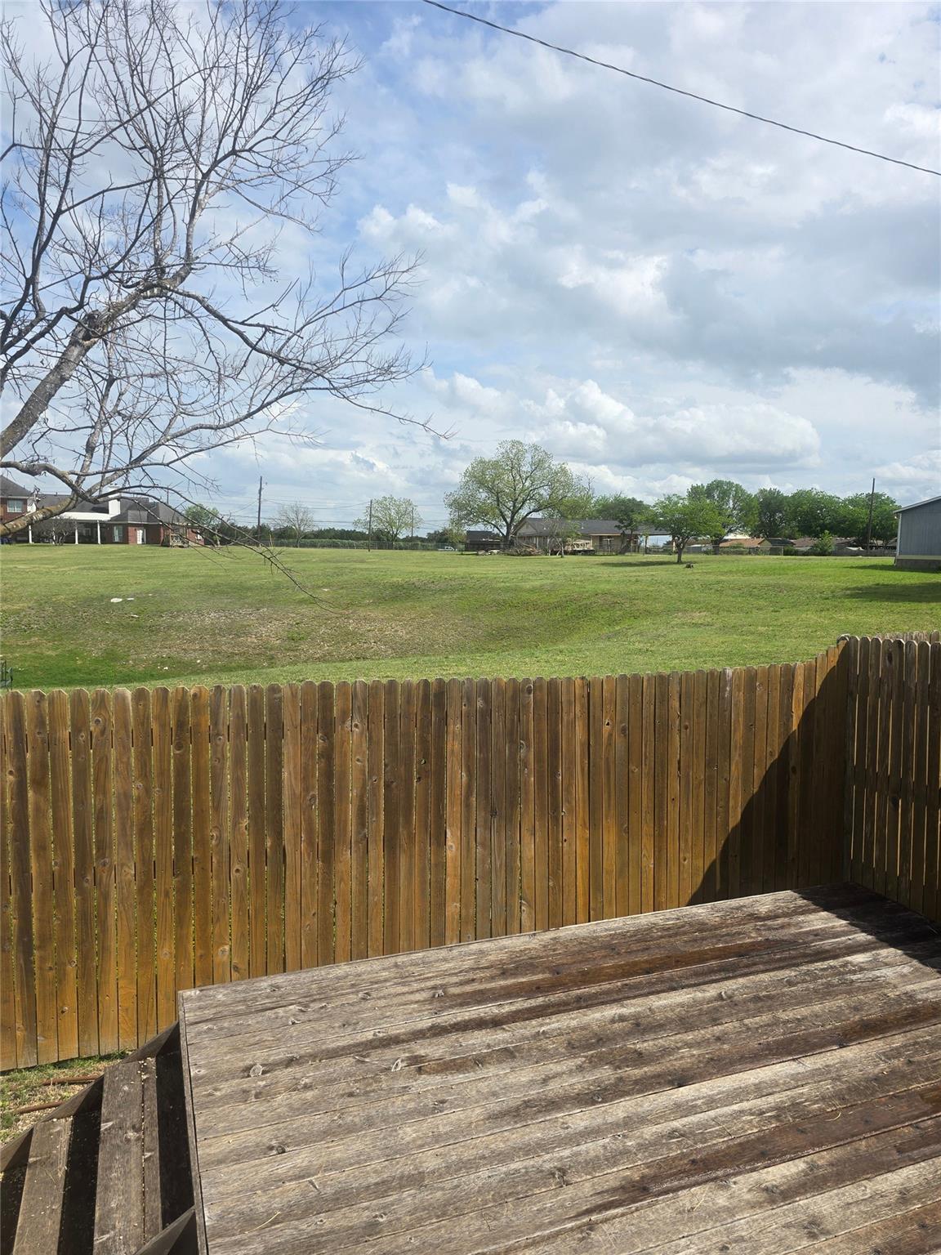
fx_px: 834
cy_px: 628
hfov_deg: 58.9
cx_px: 470
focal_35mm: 23
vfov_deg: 73.9
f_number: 1.7
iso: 12
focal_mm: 6.3
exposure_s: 1/1027
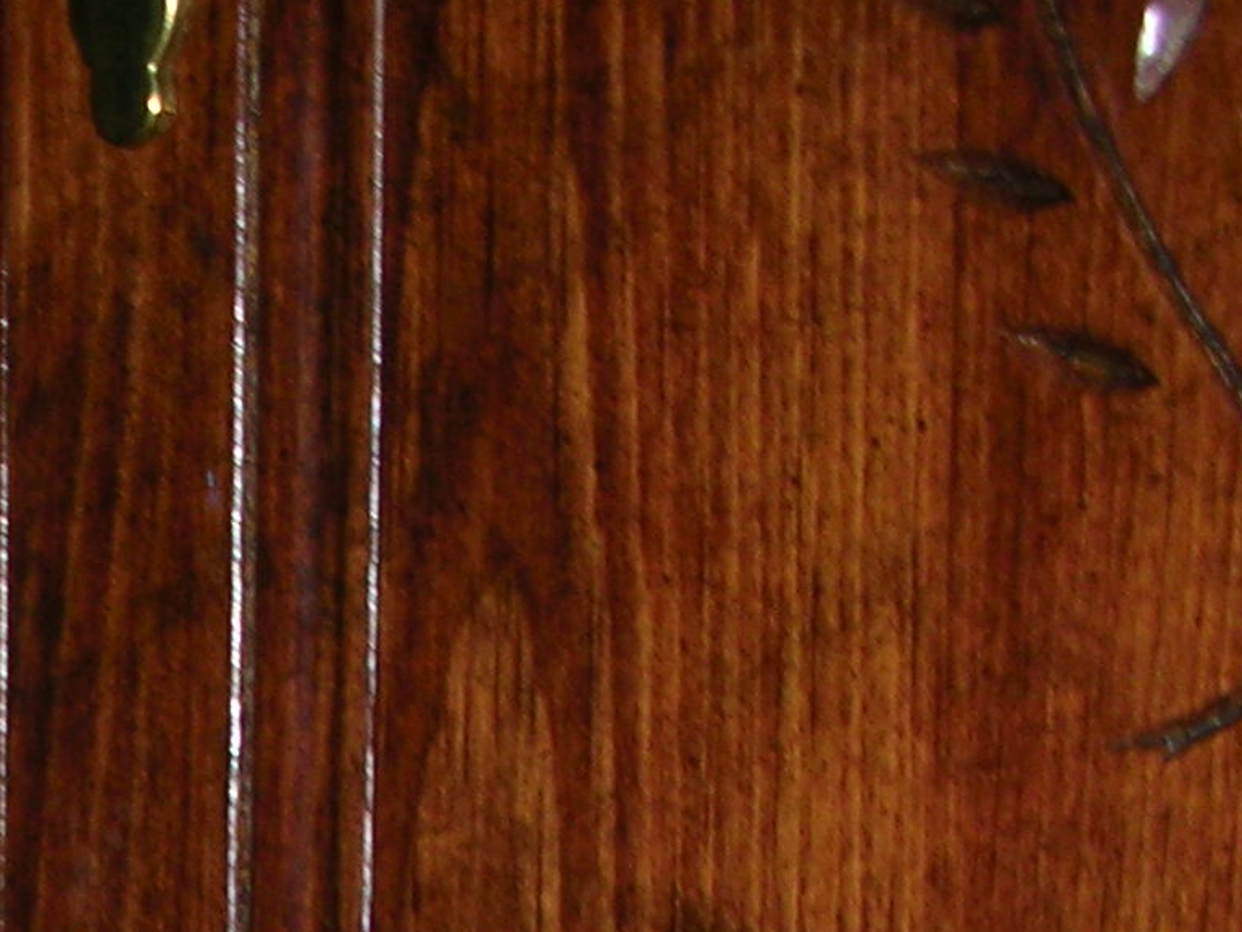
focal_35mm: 128
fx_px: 4594
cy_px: 1529
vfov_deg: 11.0
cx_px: -674
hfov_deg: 14.3
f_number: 3
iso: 50
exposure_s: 1/60.1
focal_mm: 5.8
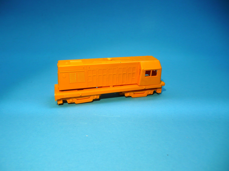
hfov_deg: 63.4
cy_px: 86
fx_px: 185
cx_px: 114
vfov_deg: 49.7
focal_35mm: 28
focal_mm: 4.6
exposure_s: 1/125
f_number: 3.3
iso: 100
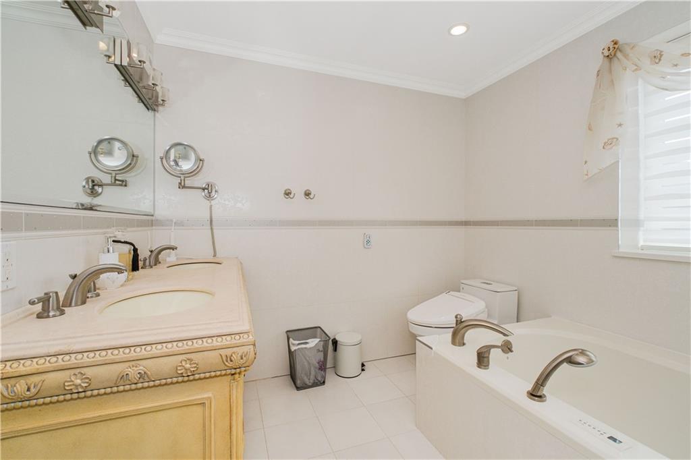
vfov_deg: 77.3
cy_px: 230
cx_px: 346
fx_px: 288
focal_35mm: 15
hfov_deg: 100.4
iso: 400
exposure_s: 1/60
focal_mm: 10
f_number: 8
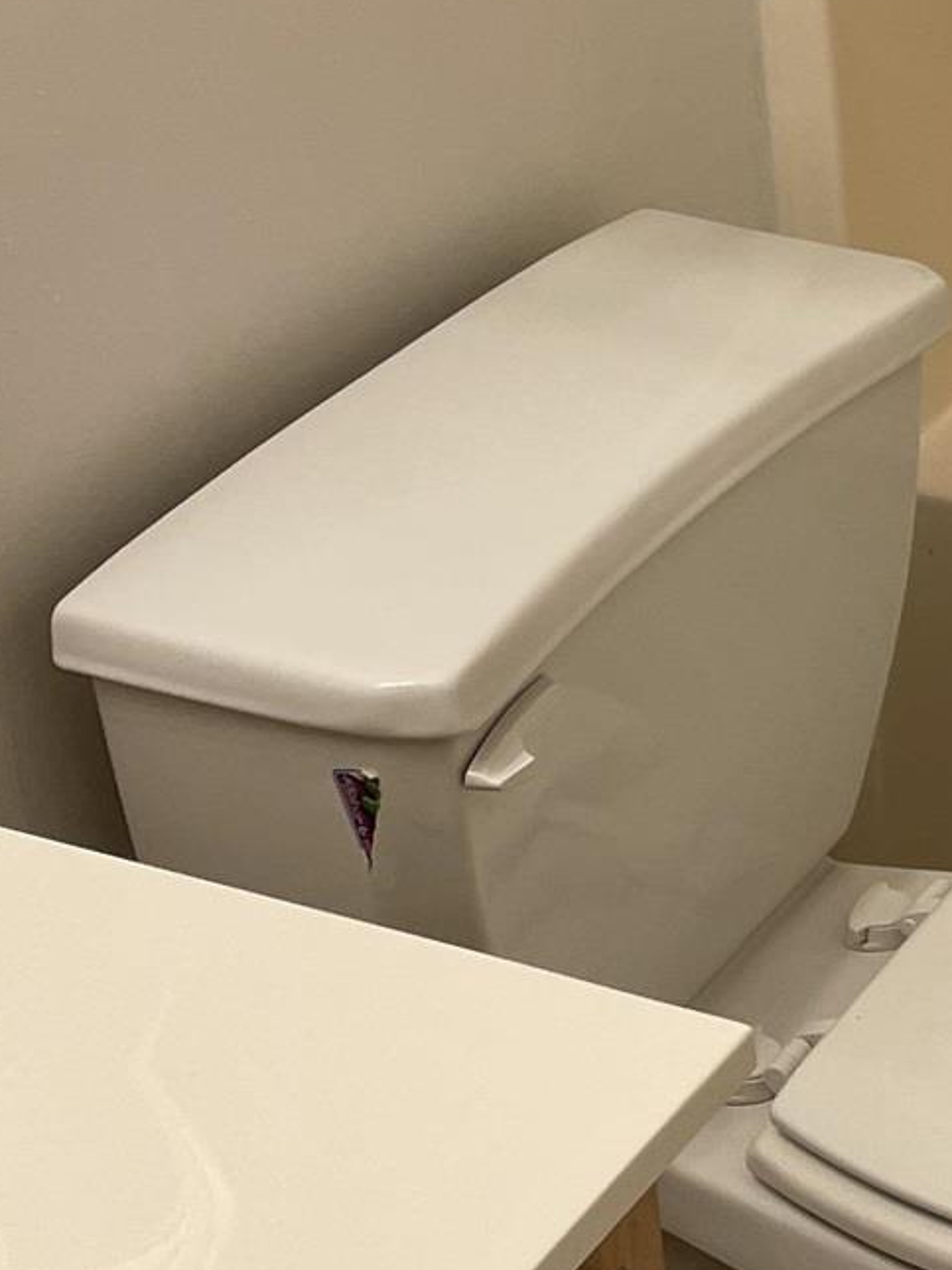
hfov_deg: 15.0
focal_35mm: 93
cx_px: 1342
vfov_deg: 20.8
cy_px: 225
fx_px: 3410
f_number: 1.6
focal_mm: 4.2
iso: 64
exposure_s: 1/120
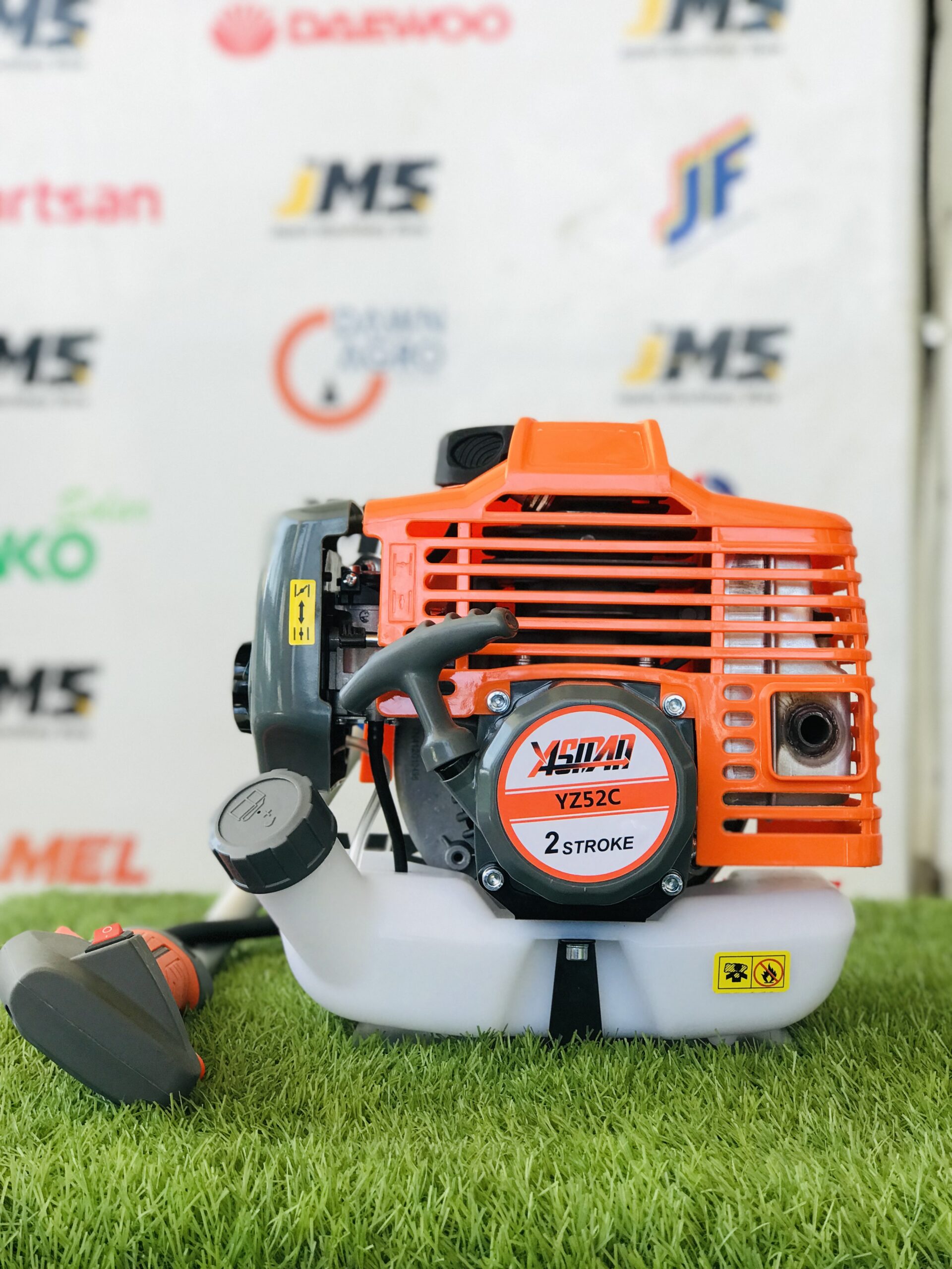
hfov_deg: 25.7
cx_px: 476
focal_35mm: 57
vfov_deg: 33.8
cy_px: 634
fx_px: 2090
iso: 32
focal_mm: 6.6
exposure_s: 1/50
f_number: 2.8
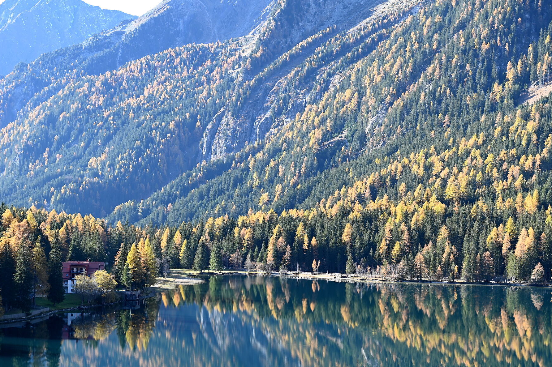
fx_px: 1134
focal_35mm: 74
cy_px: 222
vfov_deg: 18.4
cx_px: 314
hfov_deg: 27.3
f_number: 4.5
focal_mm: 55
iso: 100
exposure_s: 1/160
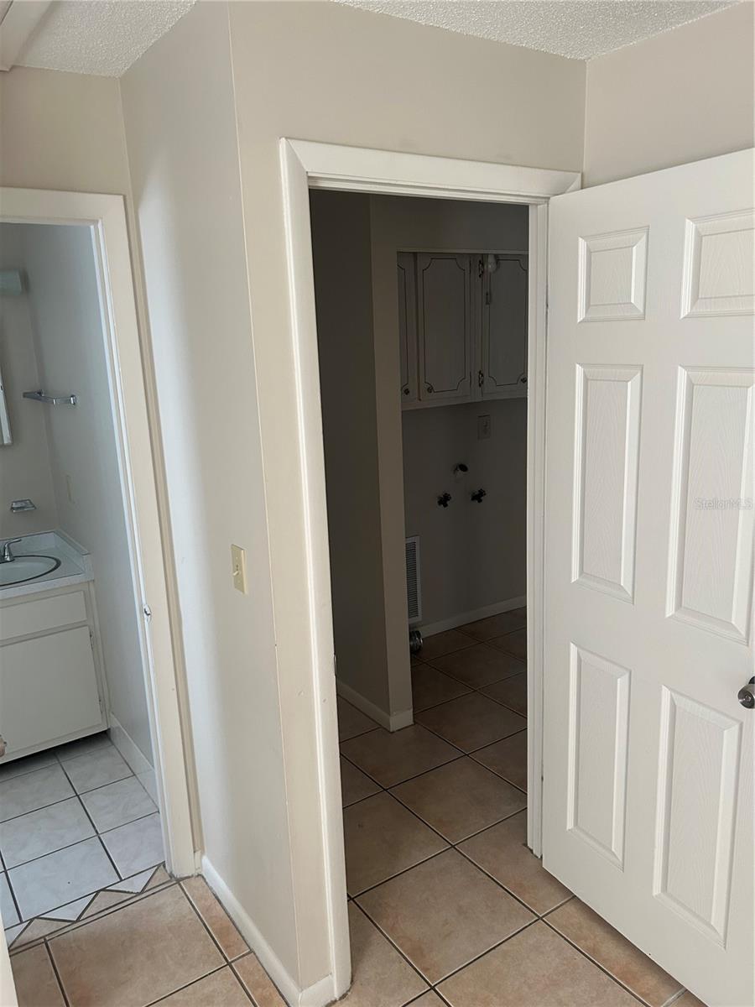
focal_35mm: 26
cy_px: 504
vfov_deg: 67.3
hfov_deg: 53.1
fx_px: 756
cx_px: 378
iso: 200
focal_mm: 5.7
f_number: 1.5
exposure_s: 1/60
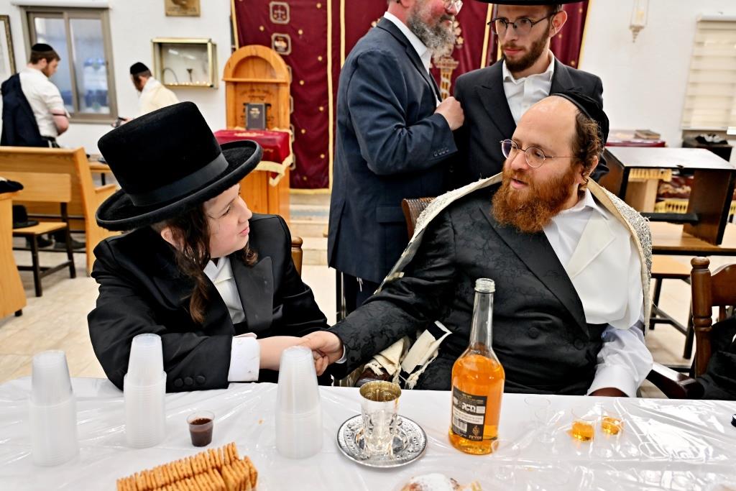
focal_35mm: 26
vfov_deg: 49.6
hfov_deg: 69.4
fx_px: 532
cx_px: 368
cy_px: 246
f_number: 4
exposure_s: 1/250
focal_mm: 26
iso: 500
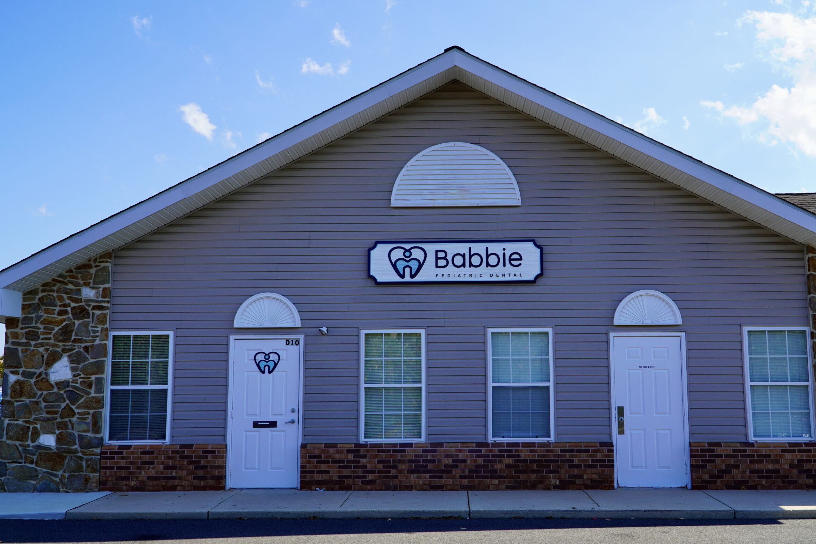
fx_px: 748
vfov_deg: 40.0
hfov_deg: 57.2
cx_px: 434
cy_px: 282
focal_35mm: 33
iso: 100
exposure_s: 1/125
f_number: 9
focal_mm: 20
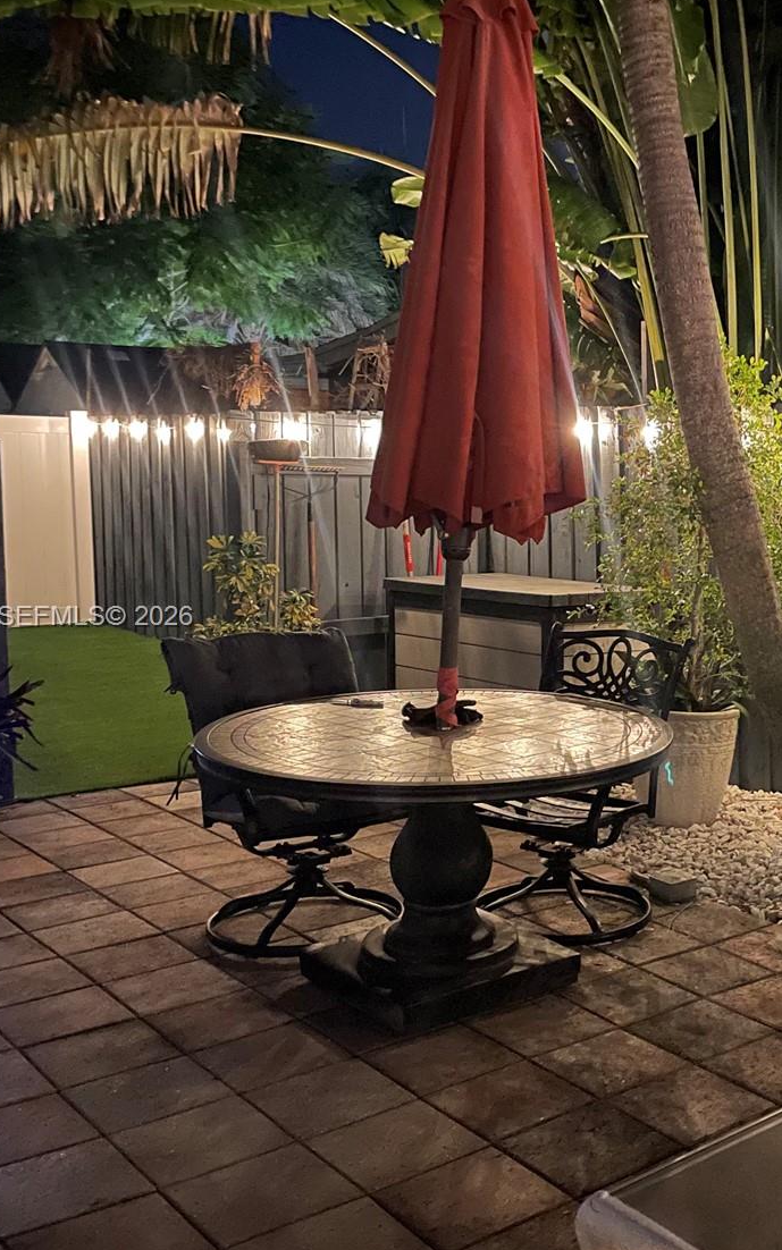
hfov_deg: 30.2
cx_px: 748
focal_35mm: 40
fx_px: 1364
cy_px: 618
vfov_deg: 49.3
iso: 800
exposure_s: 1/4
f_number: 1.6
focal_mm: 4.2
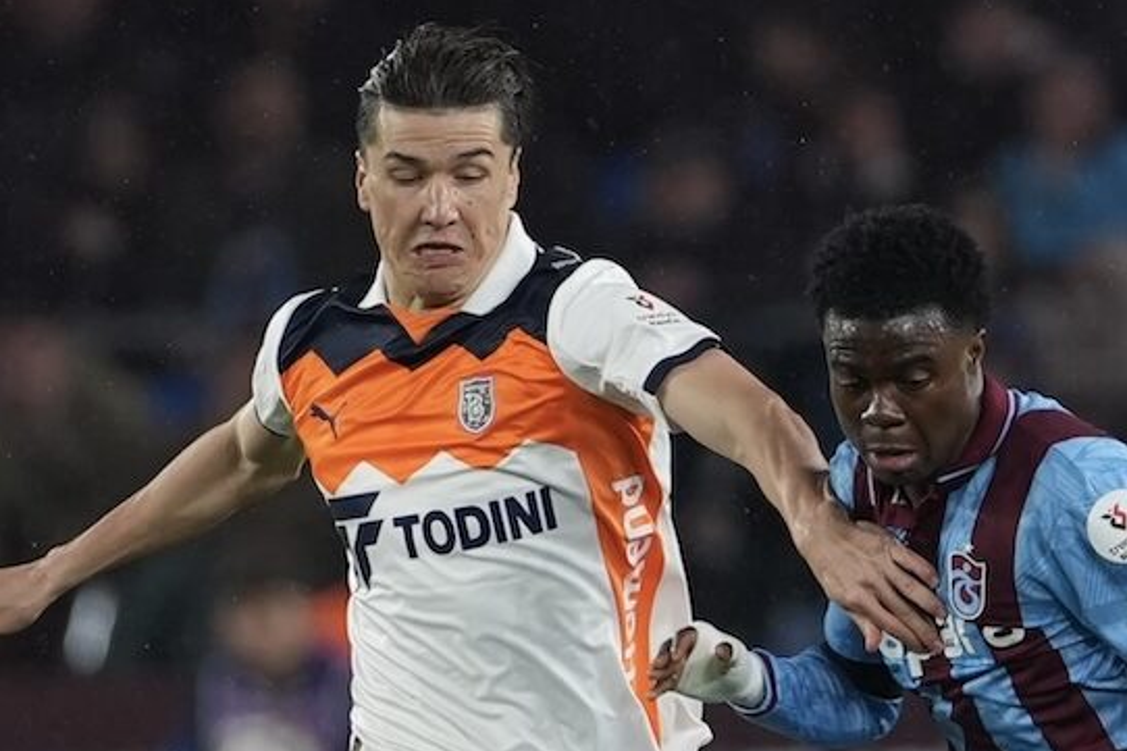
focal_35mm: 996
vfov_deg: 1.4
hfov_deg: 2.1
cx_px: 713
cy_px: 757
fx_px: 31169
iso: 1250
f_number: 2.8
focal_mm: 300
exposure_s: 1/1600
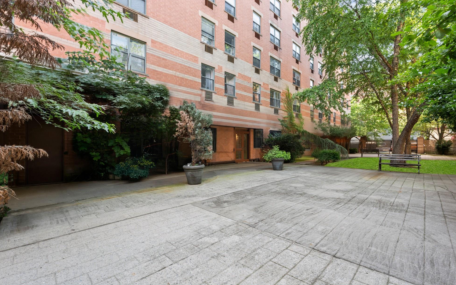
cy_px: 149
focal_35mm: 15
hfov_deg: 101.4
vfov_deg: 74.7
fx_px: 186
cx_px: 220
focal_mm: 14
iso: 400
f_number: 10
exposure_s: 1/20
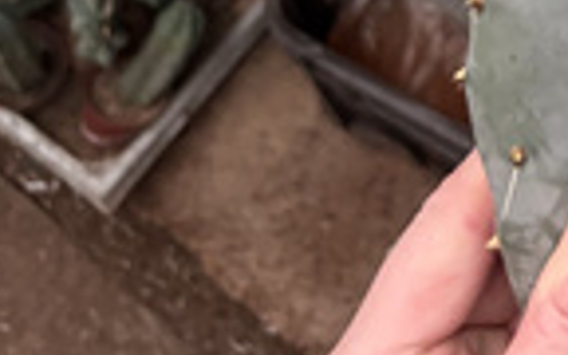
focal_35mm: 115
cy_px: -560
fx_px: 1780
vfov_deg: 9.7
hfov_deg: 16.5
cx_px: 860
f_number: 1.6
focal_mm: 5.96
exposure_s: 1/60
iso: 250
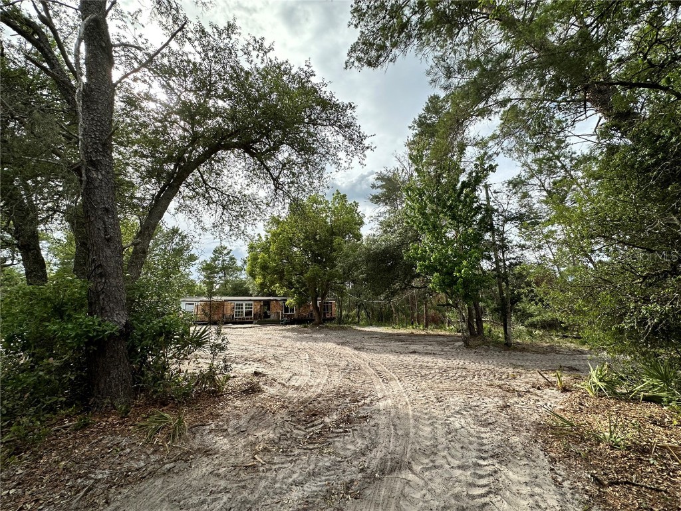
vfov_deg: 85.7
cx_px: 340
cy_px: 256
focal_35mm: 14
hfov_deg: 102.1
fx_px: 275
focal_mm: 2.22
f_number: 2.2
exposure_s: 1/1350
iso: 40
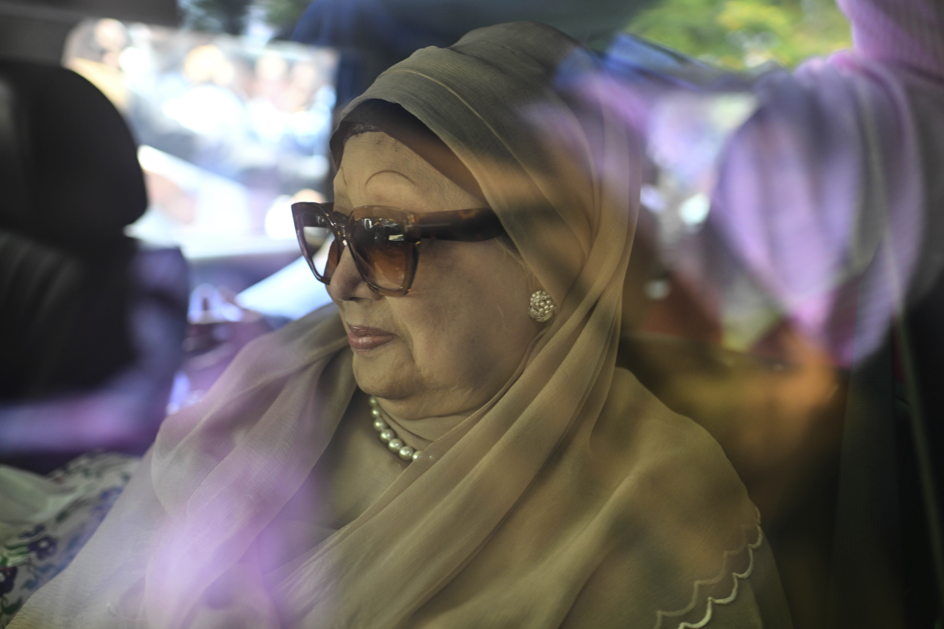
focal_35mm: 35
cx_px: 472
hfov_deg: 54.4
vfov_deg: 37.9
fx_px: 918
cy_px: 314
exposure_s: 1/400
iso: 400
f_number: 2.2
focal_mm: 35
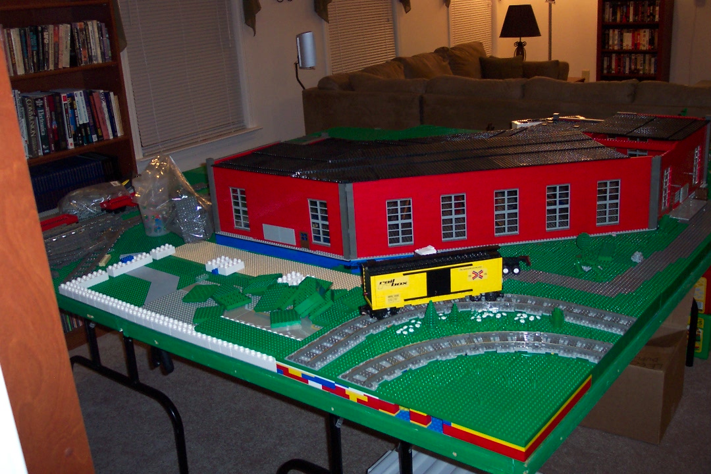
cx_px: 356
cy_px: 237
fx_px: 750
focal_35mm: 38
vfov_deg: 35.1
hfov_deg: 50.7
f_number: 2.8
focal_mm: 8
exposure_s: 1/30
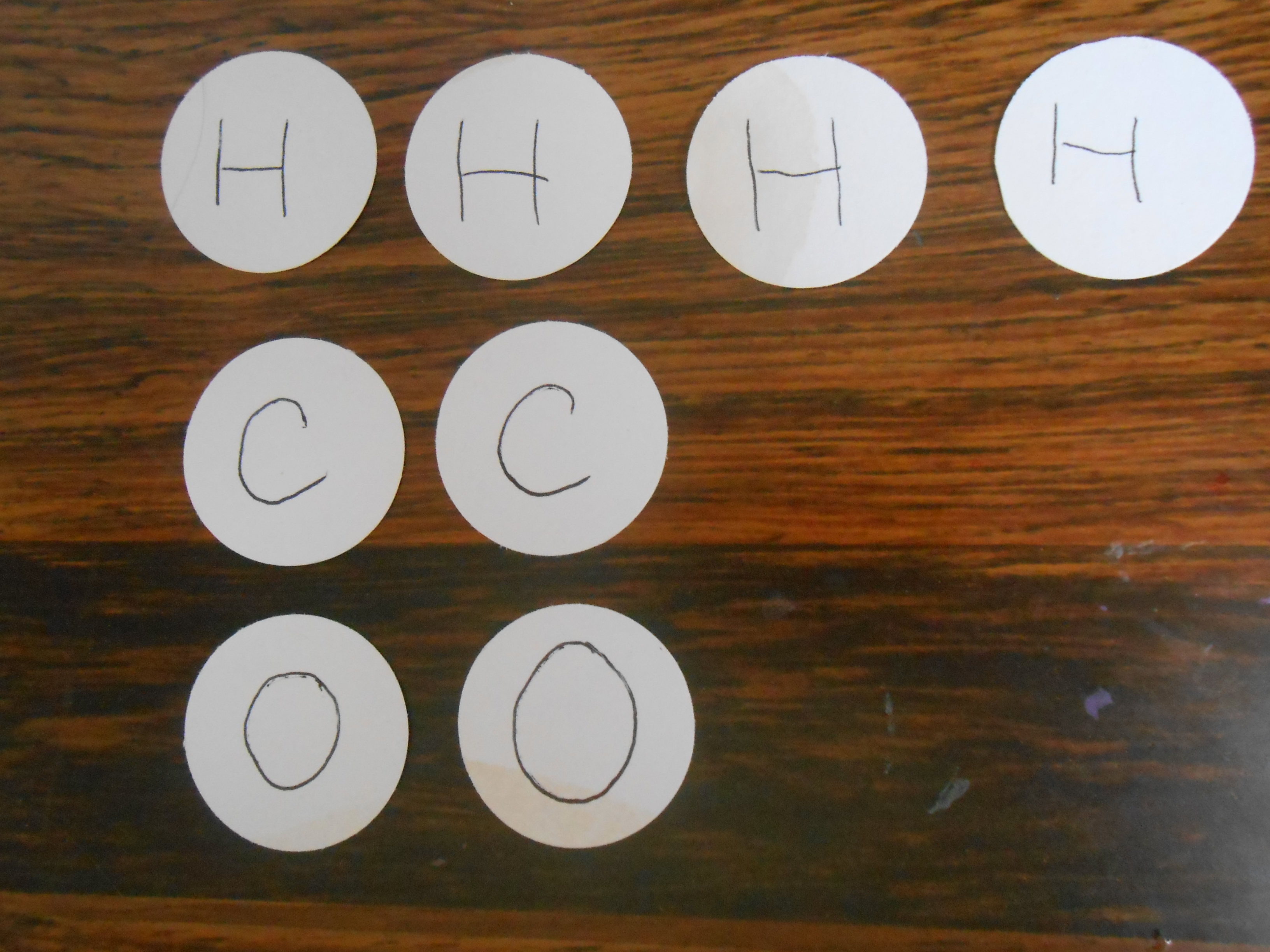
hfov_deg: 60.0
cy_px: 476
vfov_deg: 46.8
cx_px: 635
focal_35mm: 30
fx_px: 1101
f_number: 3.8
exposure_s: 1/50
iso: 800
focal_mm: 5.3
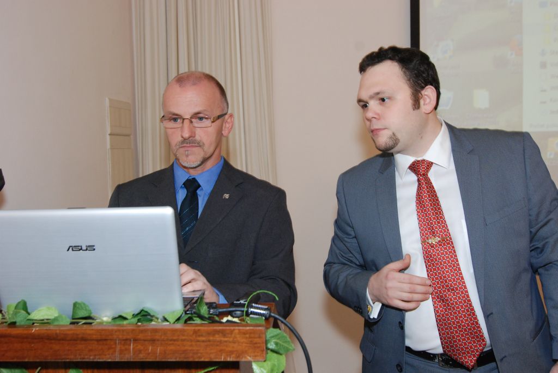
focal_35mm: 36
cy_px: 186
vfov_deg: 37.0
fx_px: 559
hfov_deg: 53.1
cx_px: 279
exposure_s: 1/60
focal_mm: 24
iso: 800
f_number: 7.1
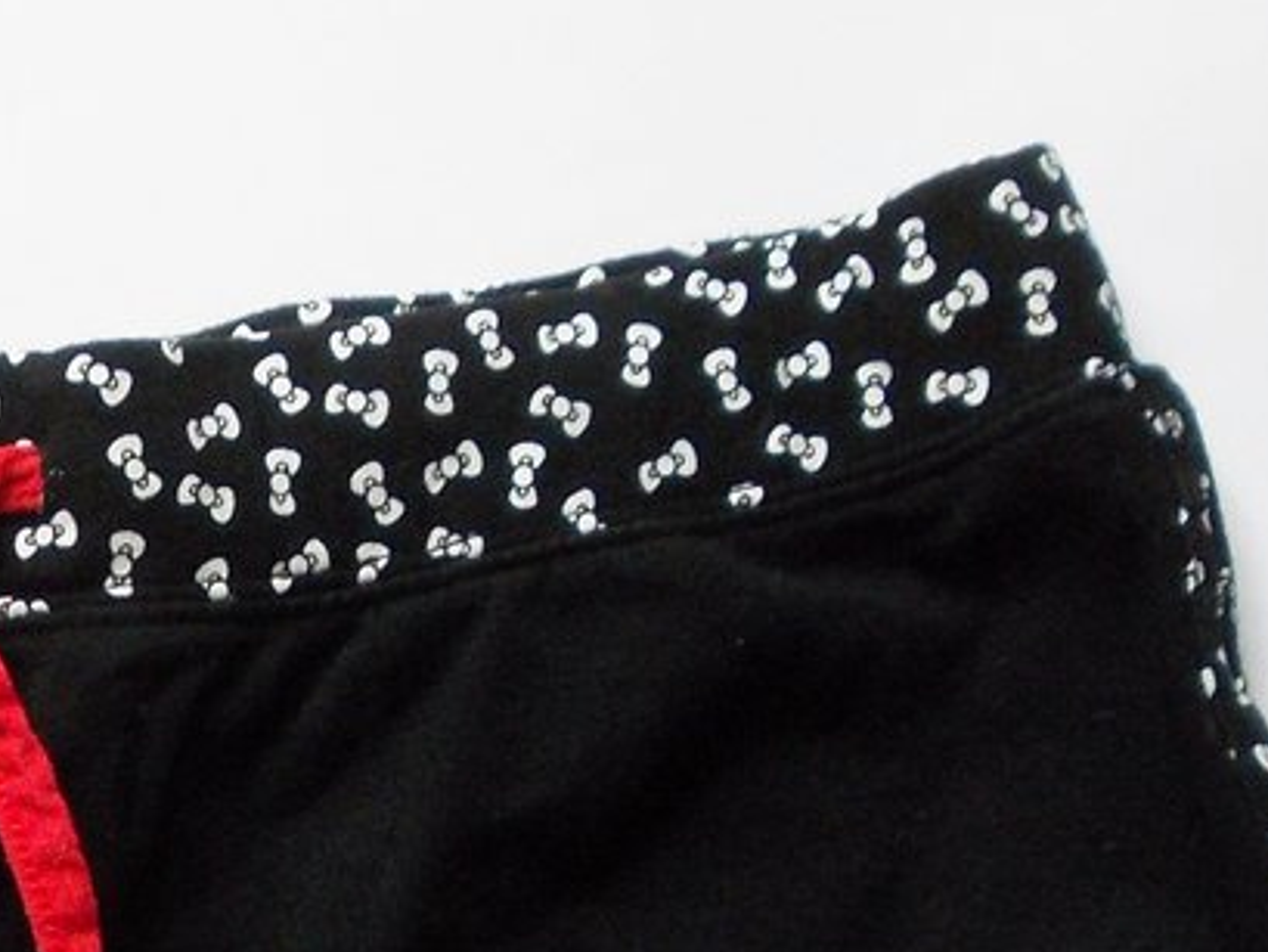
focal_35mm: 140
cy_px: 995
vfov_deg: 10.5
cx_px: -191
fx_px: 5130
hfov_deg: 13.7
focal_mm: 6.1
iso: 125
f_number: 3.3
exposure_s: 1/30
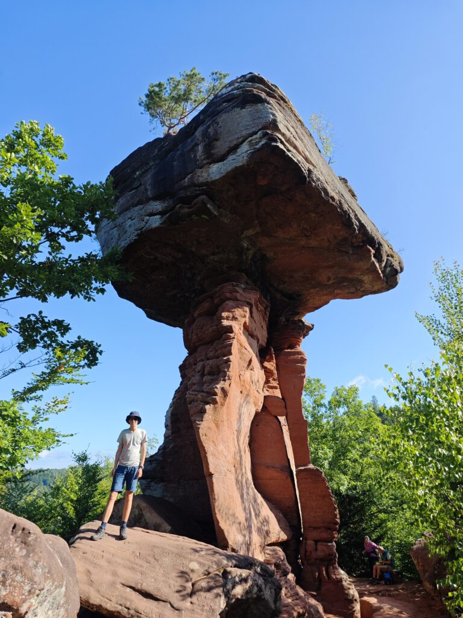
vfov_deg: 73.9
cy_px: 309
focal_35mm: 23
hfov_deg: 58.9
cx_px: 232
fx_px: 410
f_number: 2
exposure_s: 1/810
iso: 50
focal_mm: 8.72
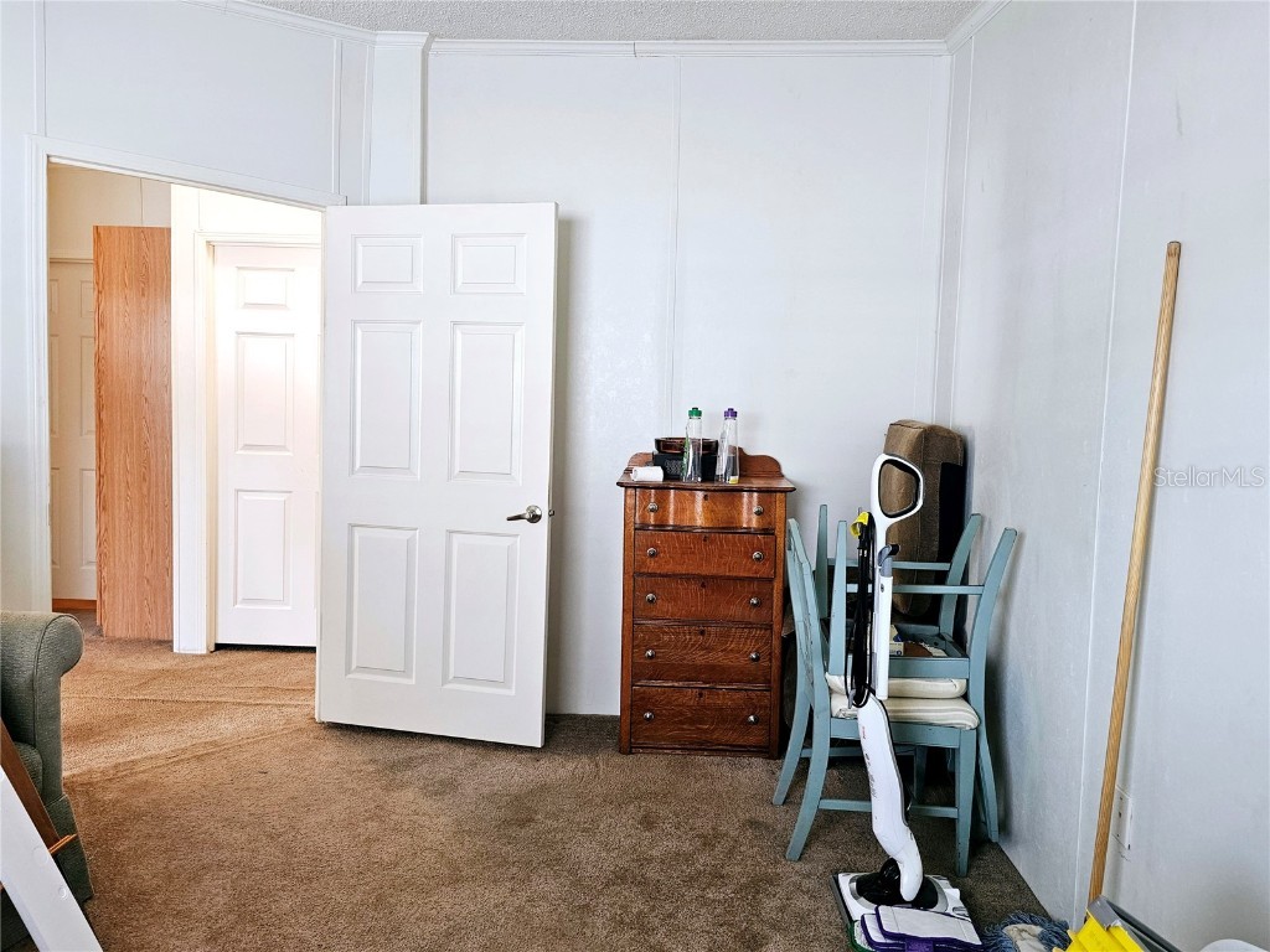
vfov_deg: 58.9
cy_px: 476
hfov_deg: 73.9
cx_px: 635
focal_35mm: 23
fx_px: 844
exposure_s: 1/120
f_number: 1.7
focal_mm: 6.3
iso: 250
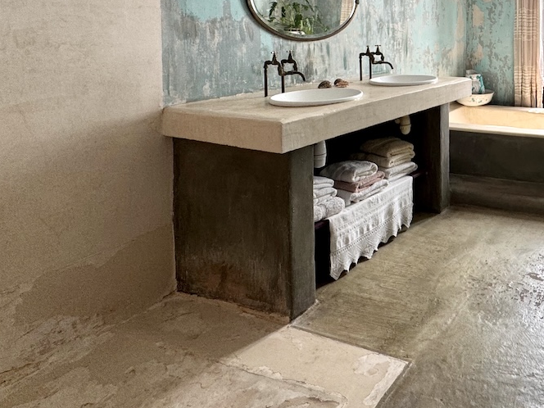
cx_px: 524
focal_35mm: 27
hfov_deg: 53.7
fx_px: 424
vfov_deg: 46.0
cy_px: 34
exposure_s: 1/99
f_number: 2.2
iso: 80
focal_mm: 2.22
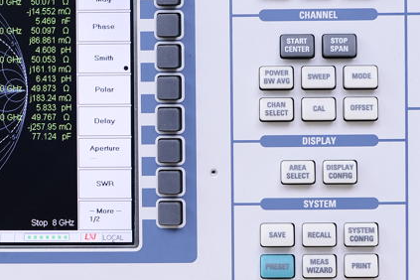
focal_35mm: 124
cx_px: 153
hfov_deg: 16.5
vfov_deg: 11.1
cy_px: 112
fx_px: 1447
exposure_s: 1/50
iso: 200
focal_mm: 35
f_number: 4
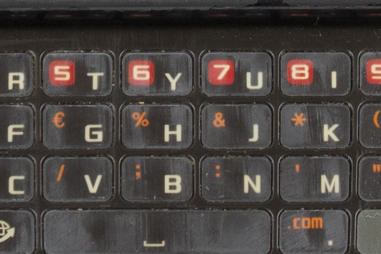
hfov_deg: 4.9
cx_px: 153
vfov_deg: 3.3
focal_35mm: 420
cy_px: -85
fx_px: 4446
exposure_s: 1/125
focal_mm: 44
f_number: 10
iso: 400
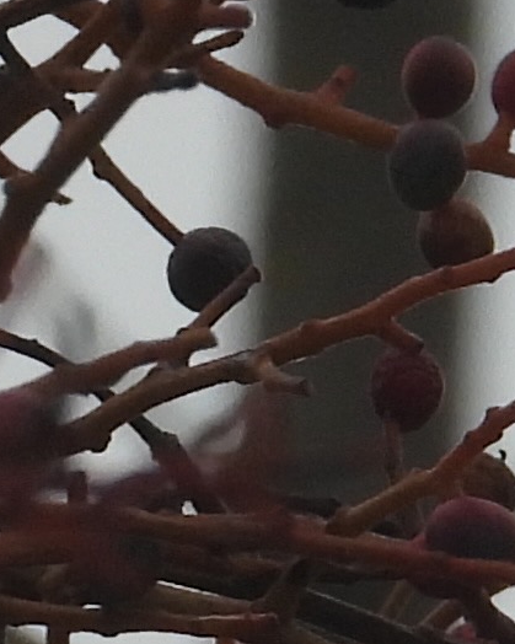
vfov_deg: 0.4
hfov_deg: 0.3
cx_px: -146
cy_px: -1304
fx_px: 98168
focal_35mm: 5151
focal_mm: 107
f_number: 5
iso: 160
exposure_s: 1/250
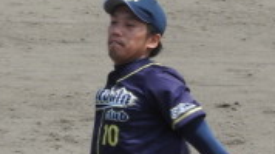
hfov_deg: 2.9
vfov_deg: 1.7
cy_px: 200
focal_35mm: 733
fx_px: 5343
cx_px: 79
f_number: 5.3
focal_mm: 35.8
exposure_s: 1/320
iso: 100
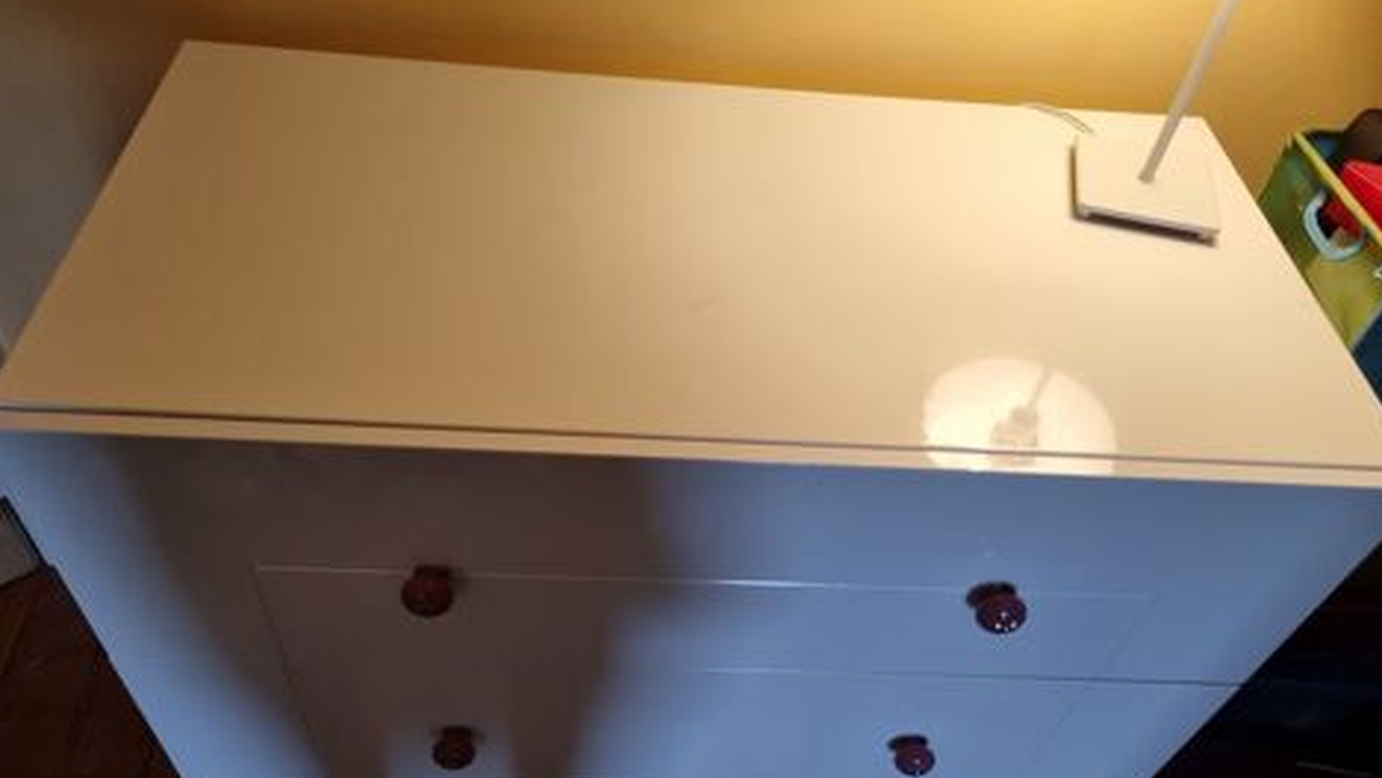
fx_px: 1063
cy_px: 498
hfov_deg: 66.1
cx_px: 684
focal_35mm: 29
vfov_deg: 39.9
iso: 160
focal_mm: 5.4
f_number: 1.8
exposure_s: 1/50
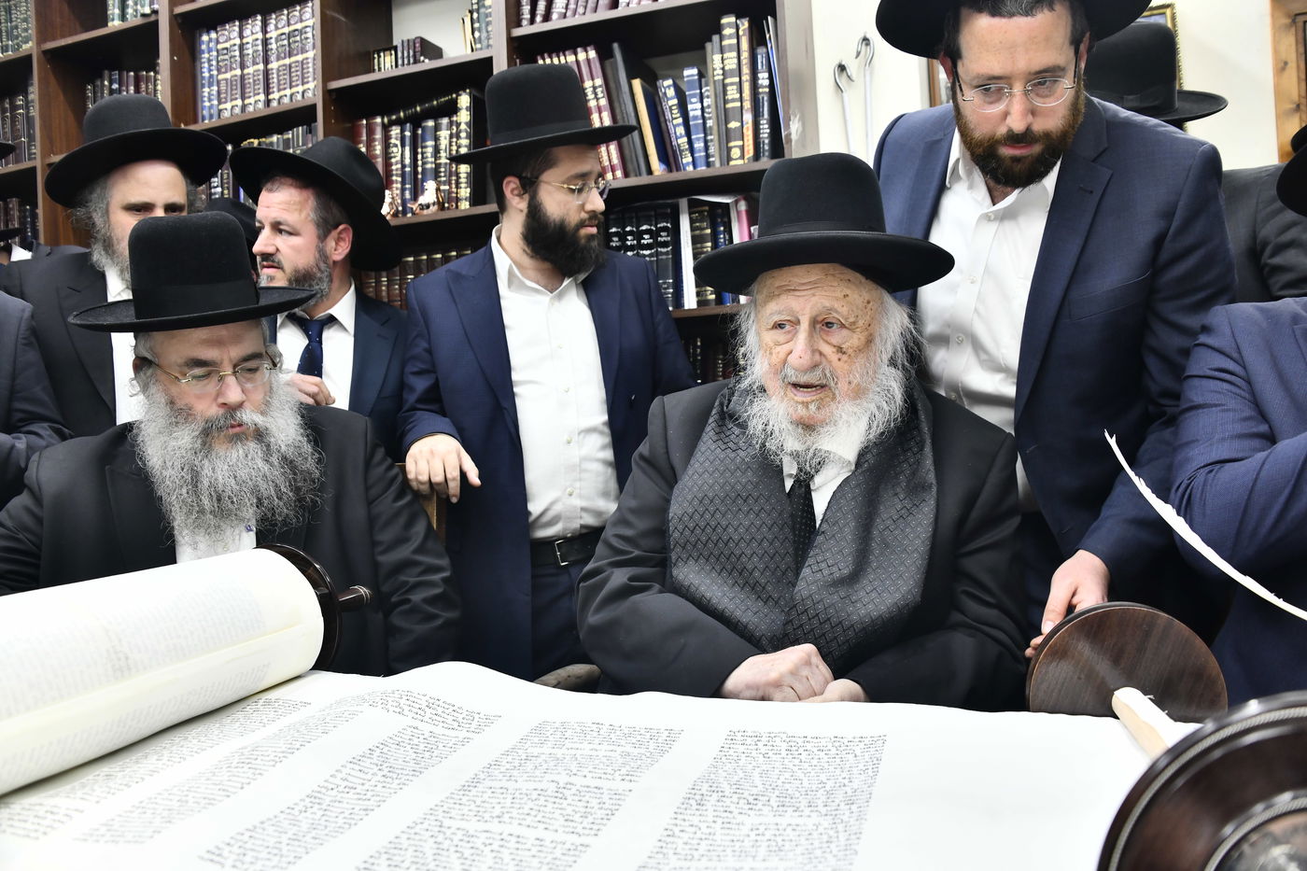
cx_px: 654
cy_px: 436
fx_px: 1016
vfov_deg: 46.4
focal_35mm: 28
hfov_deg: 65.5
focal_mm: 28
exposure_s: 1/125
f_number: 5.6
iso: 800
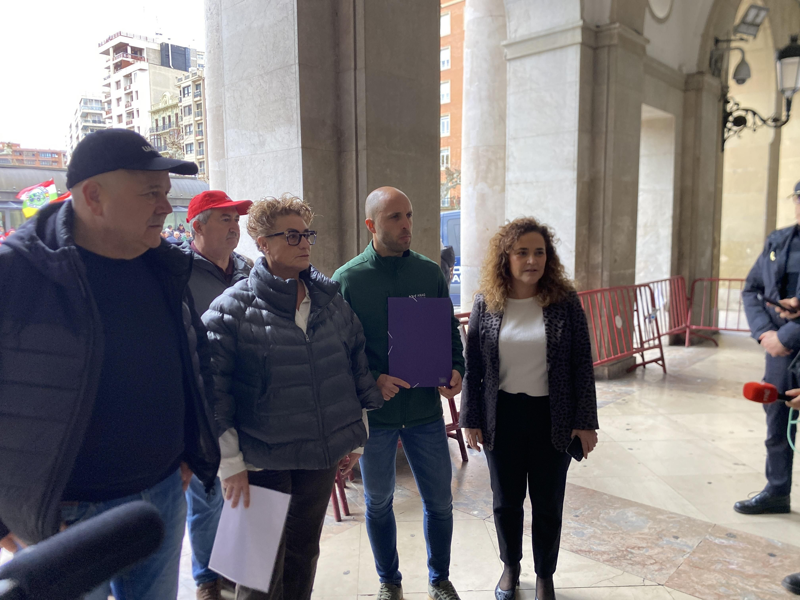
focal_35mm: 26
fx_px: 601
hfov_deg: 67.3
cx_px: 400
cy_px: 300
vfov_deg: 53.1
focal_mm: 4.25
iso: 125
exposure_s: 1/121
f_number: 1.8
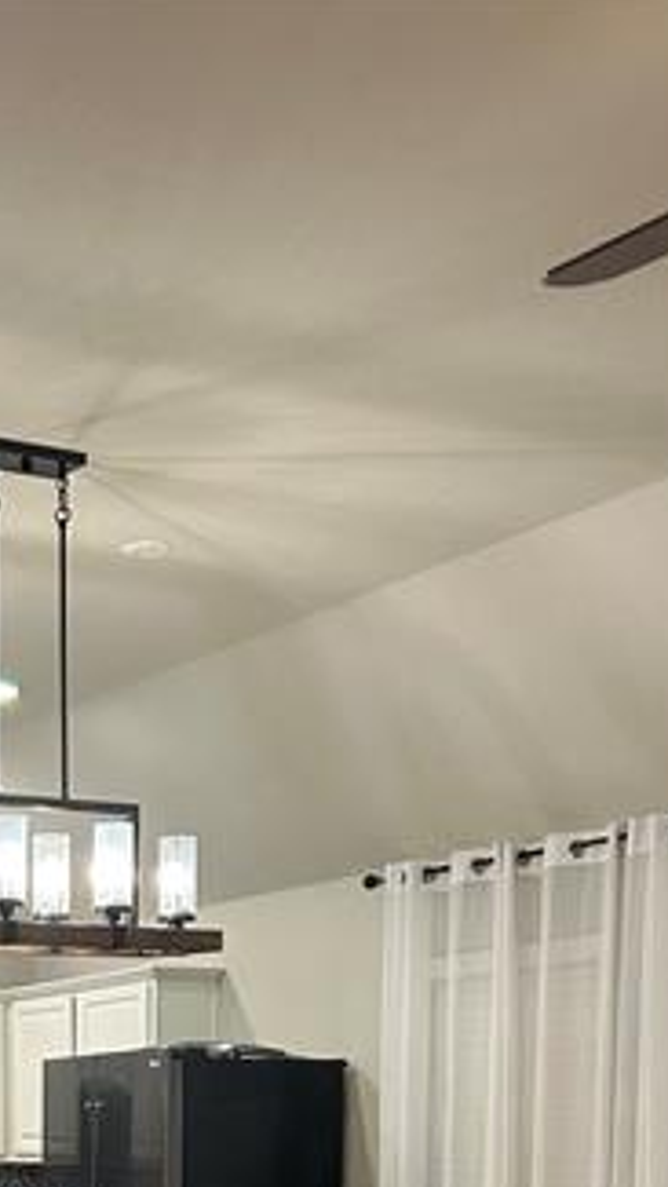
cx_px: -95
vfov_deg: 27.9
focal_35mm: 67
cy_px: 1388
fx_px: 2108
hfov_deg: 17.3
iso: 160
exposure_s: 1/60
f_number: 1.5
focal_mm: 5.7
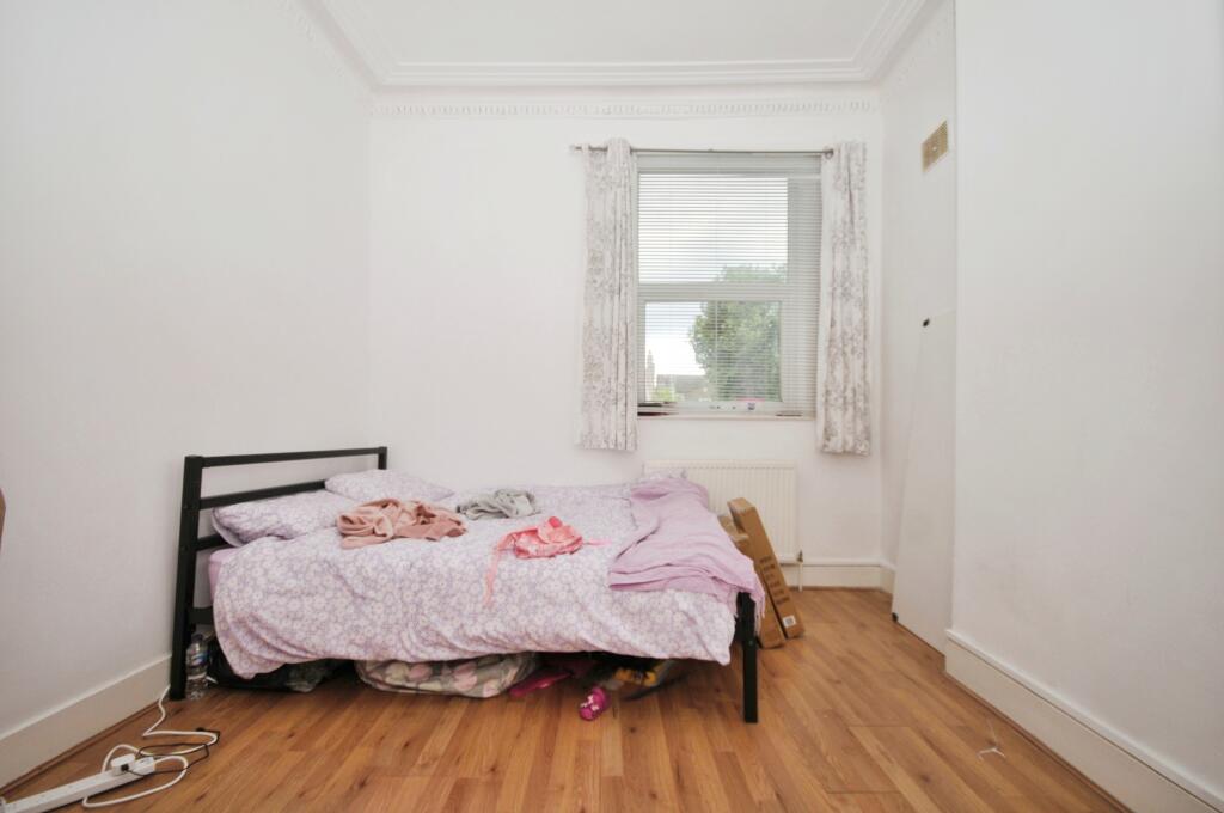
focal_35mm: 15
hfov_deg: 100.5
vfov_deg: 77.2
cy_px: 406
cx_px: 612
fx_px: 509
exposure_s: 1/60
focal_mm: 10
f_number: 5
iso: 200
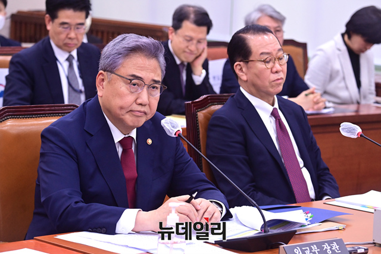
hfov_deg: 14.7
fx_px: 1482
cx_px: 190
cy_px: 127
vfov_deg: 9.8
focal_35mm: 140
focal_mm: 140
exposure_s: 1/200
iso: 5000
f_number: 6.3
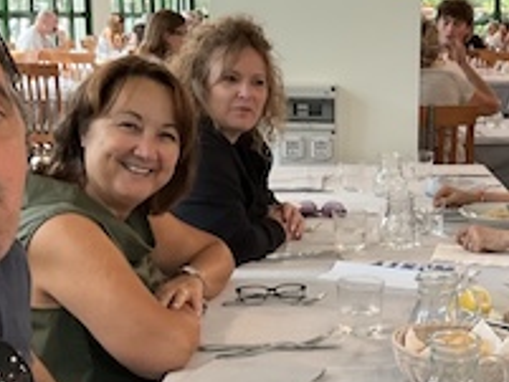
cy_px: 239
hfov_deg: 26.4
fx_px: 1059
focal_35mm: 72
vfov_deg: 20.4
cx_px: 418
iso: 64
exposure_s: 1/50
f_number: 1.8
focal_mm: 3
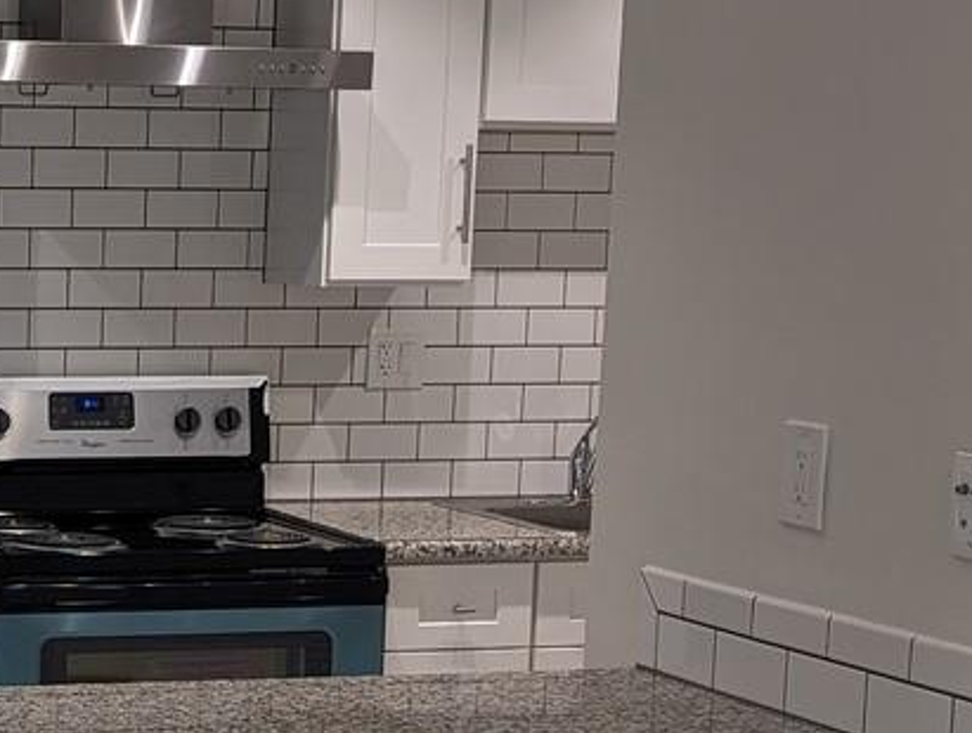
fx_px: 2617
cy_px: 605
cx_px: -213
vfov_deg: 15.8
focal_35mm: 93
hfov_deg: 19.7
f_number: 1.85
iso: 48
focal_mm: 6.81
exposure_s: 1/60
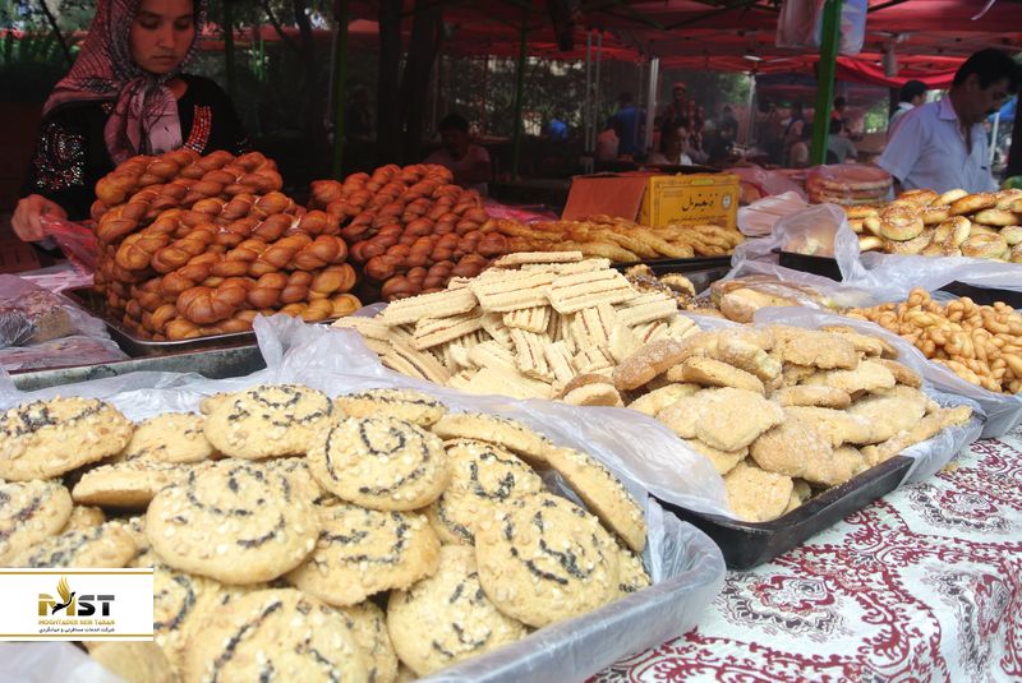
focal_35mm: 31
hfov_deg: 60.2
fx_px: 881
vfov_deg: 42.4
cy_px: 342
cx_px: 511
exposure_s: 1/250
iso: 100
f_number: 4
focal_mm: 11.8
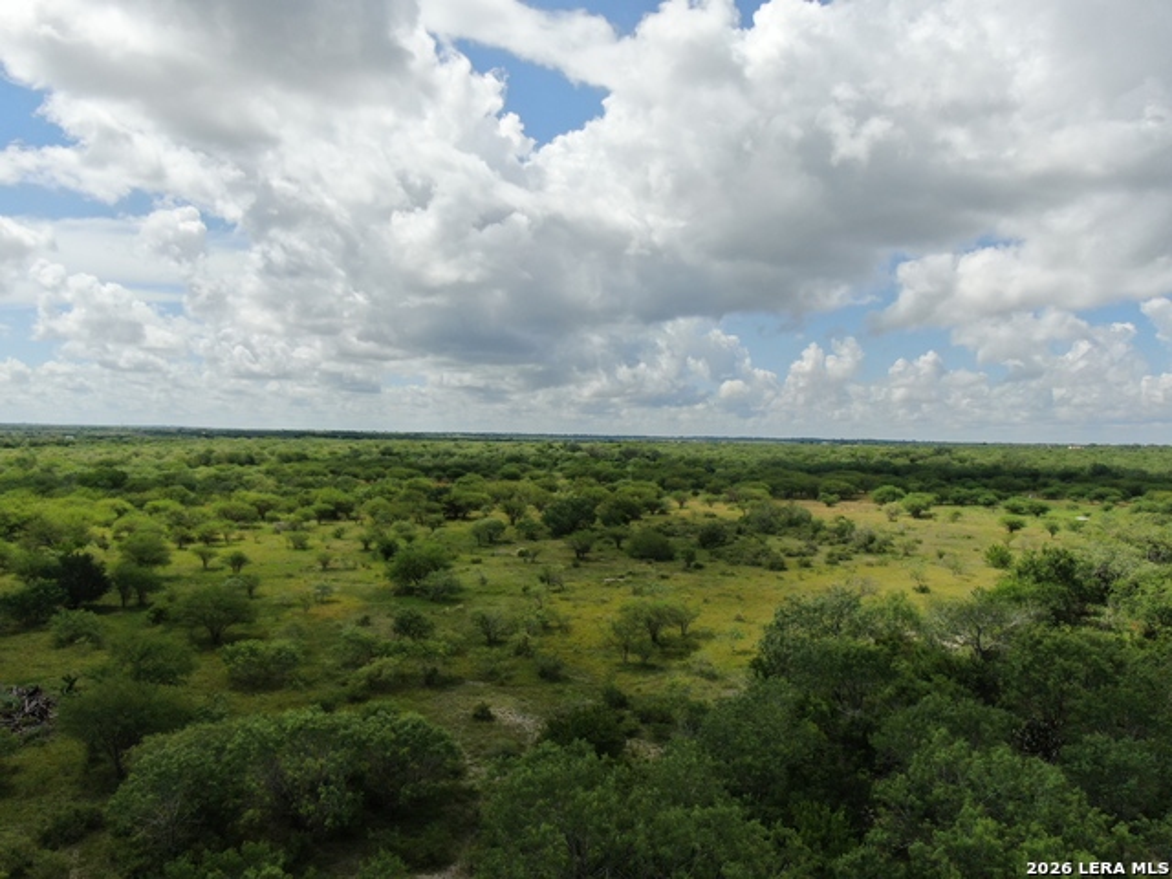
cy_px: 440
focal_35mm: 24
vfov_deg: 56.8
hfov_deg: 71.6
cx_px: 586
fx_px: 813
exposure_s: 1/2000
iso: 100
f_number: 2.8
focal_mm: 4.39
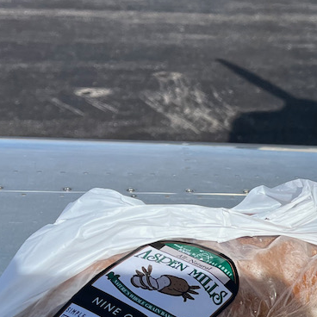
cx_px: 443
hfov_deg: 19.5
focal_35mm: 80
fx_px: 829
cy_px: 299
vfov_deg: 21.1
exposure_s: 1/5556
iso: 50
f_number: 1.6
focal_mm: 5.1
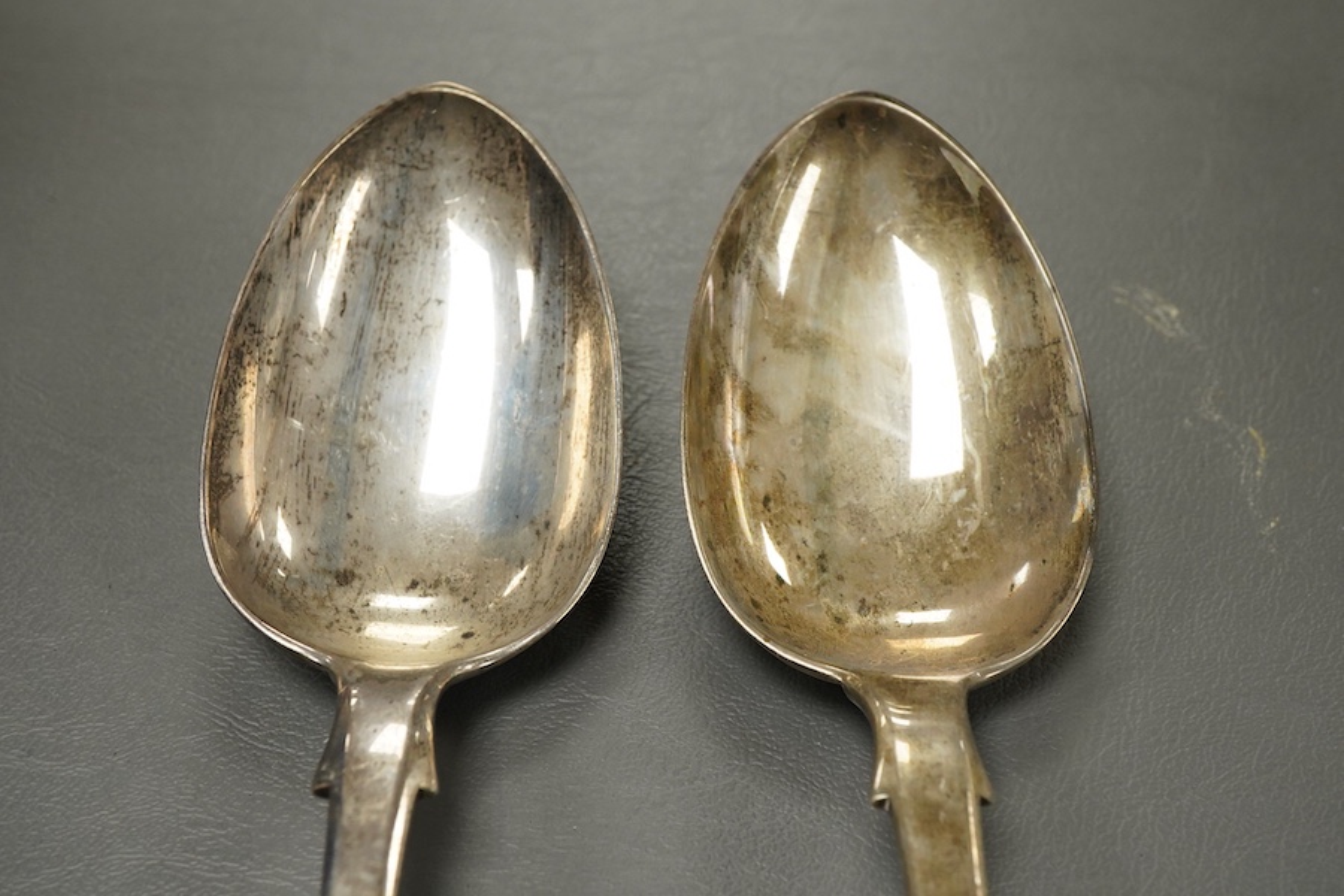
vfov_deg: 29.9
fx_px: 1680
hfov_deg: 43.6
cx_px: 672
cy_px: 448
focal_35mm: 45
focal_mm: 30
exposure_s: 1/125
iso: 1600
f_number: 11
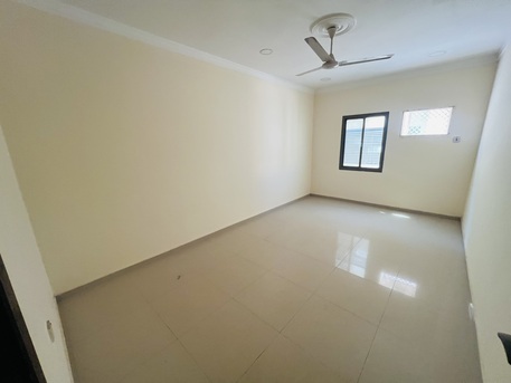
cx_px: 256
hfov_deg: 106.2
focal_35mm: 13
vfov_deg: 89.9
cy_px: 192
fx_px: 192
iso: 250
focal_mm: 1.57
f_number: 1.8
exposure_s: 1/65
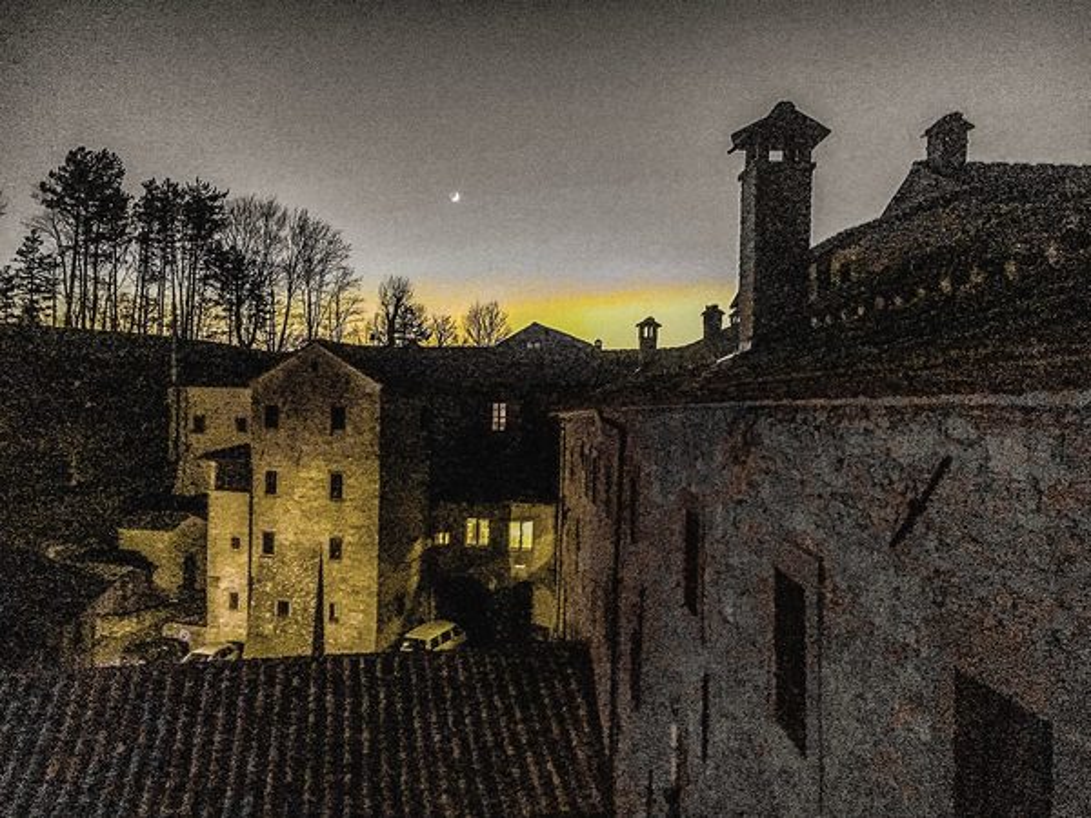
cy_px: 409
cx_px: 546
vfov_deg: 48.2
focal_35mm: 29
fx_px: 914
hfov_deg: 61.7
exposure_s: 1/17
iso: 640
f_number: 2.2
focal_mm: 4.15
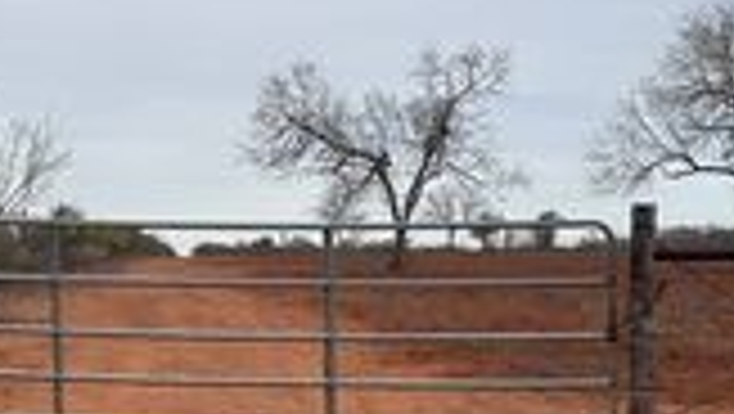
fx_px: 1558
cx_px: 158
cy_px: 236
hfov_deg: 26.1
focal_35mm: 80
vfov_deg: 15.1
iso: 80
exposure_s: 1/4762
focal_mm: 6.86
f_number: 1.78
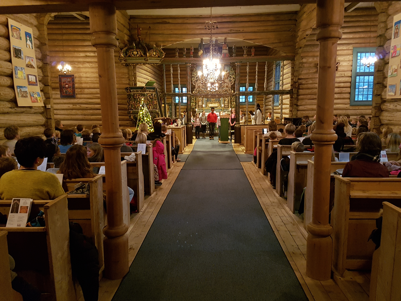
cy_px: 150
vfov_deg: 53.1
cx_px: 200
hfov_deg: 67.3
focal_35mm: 26
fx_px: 301
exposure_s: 1/10
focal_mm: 4.2
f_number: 1.7
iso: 320
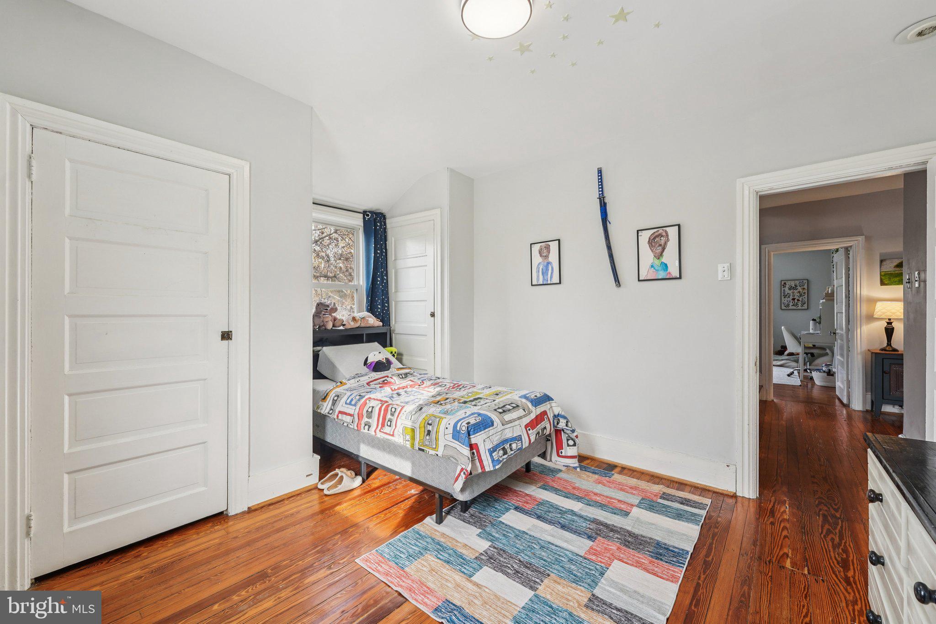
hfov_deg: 104.3
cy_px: 312
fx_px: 364
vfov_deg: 81.2
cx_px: 468
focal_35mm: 14
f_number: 8
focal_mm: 14
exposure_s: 1/50
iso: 500
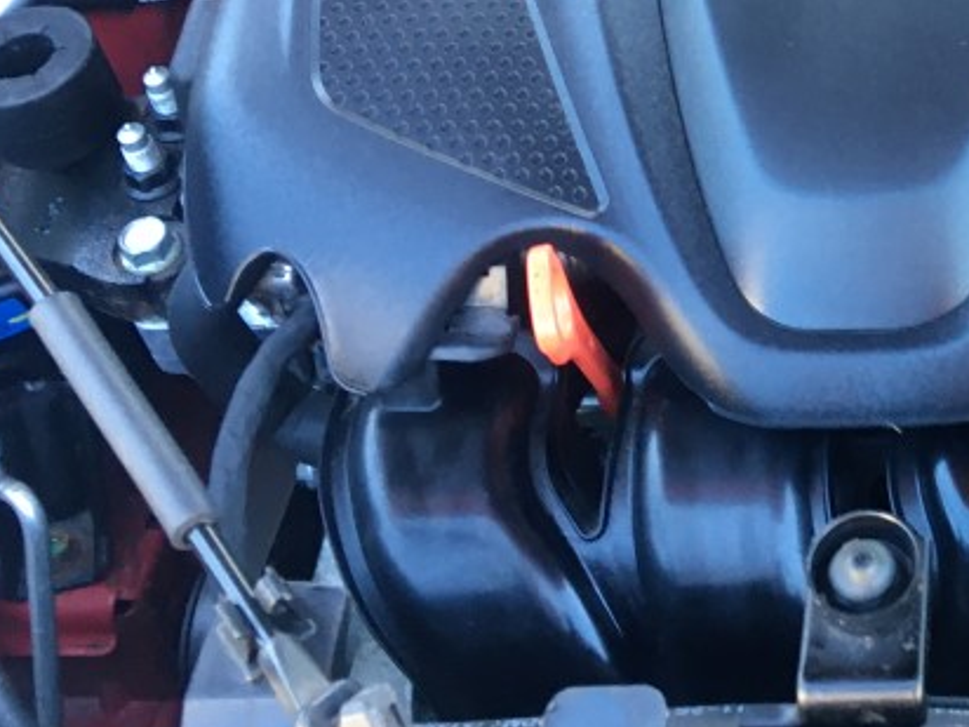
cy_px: -115
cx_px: 1065
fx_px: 2015
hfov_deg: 25.1
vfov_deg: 19.4
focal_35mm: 72
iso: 80
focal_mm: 4.15
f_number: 2.2
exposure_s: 1/30
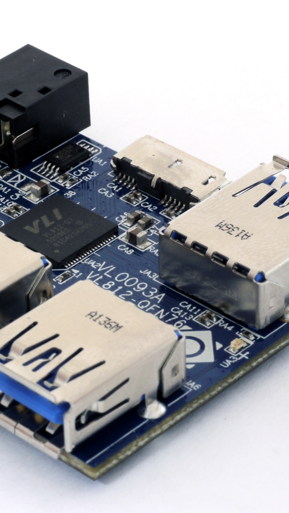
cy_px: 256
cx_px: 45
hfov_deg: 9.2
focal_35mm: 131
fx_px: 1784
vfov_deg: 16.4
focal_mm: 45
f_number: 22
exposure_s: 6
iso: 100
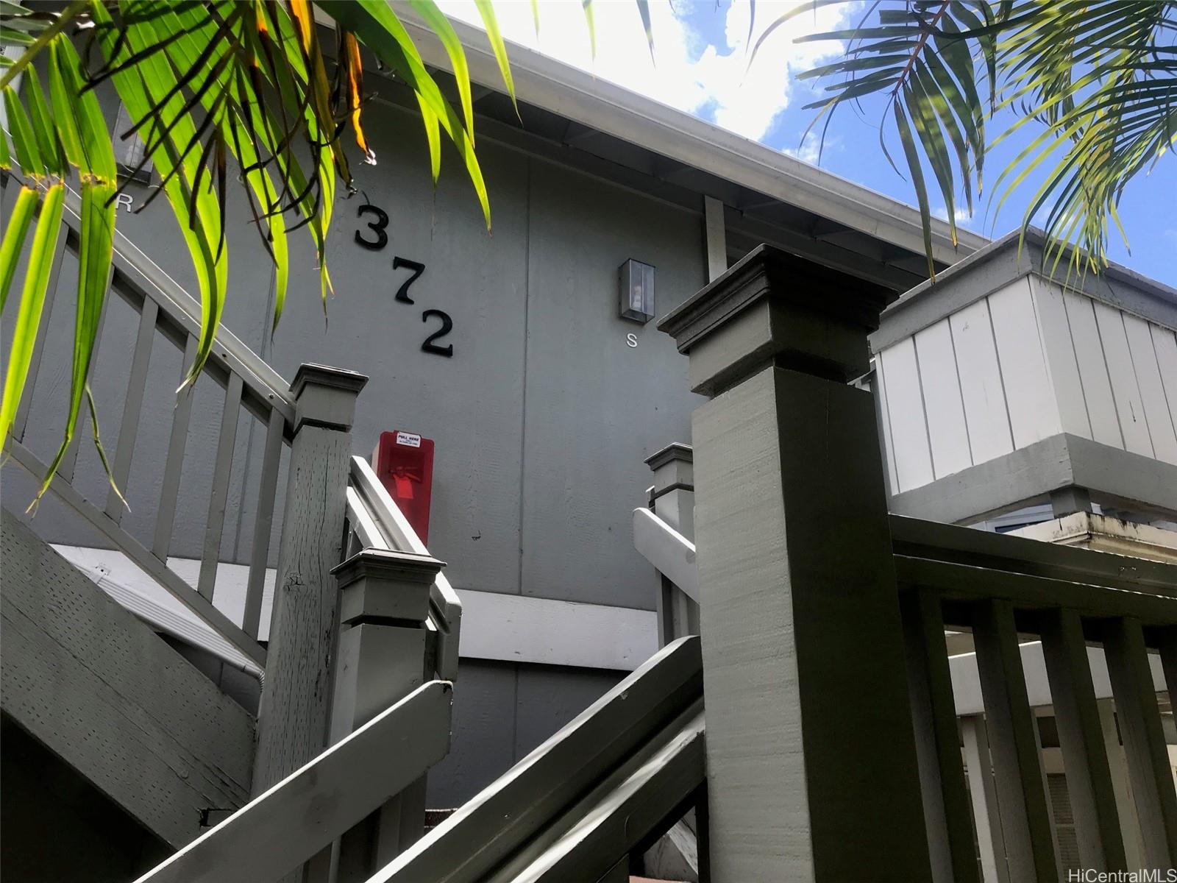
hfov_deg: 63.4
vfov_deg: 49.7
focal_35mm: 28
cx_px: 588
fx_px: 952
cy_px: 442
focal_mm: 3.99
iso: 20
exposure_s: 1/847
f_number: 1.8
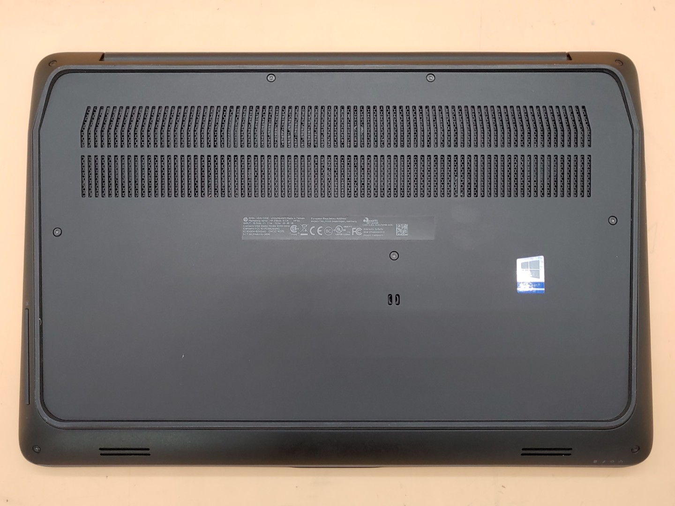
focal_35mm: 33
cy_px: 253
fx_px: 643
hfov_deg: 55.4
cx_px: 338
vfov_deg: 42.9
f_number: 1.8
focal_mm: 4.36
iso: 50
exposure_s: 1/61
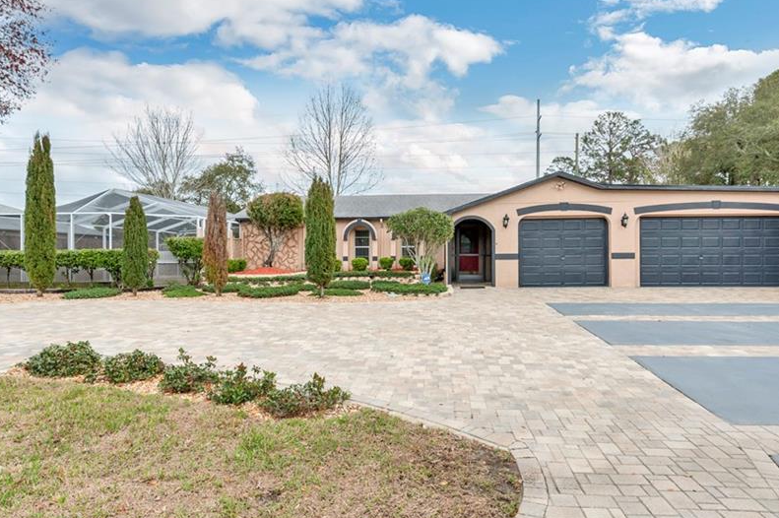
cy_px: 250
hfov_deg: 78.6
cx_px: 400
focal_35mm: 22
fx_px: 476
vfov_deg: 57.1
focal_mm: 17
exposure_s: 1/160
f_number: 8
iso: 320
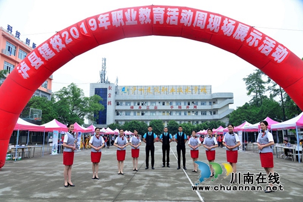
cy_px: 101
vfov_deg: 53.1
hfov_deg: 73.8
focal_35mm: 24
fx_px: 202
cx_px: 152
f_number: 8
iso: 200
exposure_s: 1/100
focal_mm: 24
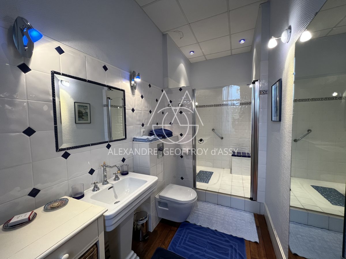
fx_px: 130
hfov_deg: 106.2
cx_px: 173
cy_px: 130
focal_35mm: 13
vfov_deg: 89.9
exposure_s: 1/100
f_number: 1.8
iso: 125
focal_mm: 1.57
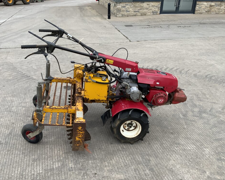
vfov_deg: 47.1
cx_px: 107
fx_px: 206
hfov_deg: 57.1
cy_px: 90
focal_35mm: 31
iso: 16
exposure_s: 1/709
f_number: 1.8
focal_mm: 3
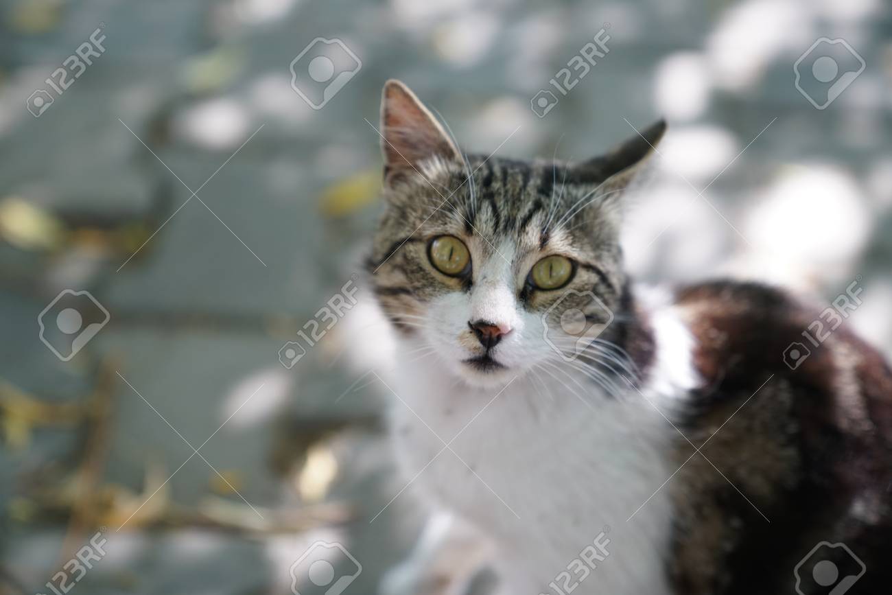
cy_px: 298
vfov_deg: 19.5
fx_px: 1735
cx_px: 446
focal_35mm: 70
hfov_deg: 28.8
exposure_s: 1/250
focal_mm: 70
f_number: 2.8
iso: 640
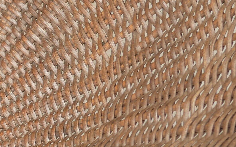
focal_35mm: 164
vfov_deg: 8.0
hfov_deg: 12.4
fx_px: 1055
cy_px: 56
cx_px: -64
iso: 200
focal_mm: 20
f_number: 3.2
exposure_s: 1/320
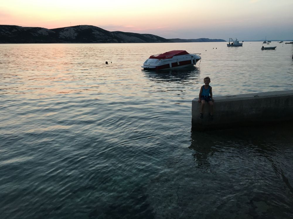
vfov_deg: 48.2
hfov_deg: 61.7
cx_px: 146
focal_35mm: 29
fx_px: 245
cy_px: 110
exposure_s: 1/33
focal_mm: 4.15
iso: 50
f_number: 2.2
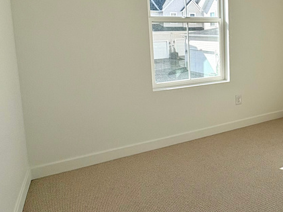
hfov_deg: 47.2
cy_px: 58
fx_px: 278
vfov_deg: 40.8
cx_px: 266
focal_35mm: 34
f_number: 2.2
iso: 50
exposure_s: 1/944
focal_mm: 2.22
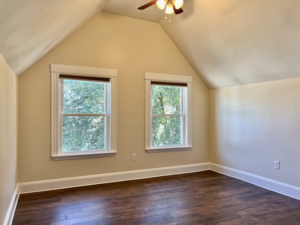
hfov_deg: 67.3
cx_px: 150
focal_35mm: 26
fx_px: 225
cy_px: 112
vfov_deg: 53.1
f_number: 1.5
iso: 80
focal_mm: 5.7
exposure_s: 1/120
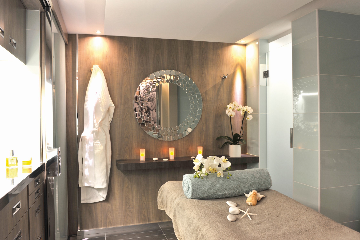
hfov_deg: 65.5
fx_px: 280
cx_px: 180
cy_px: 120
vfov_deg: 46.4
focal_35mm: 28
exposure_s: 1/2
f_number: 8
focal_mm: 28
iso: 200
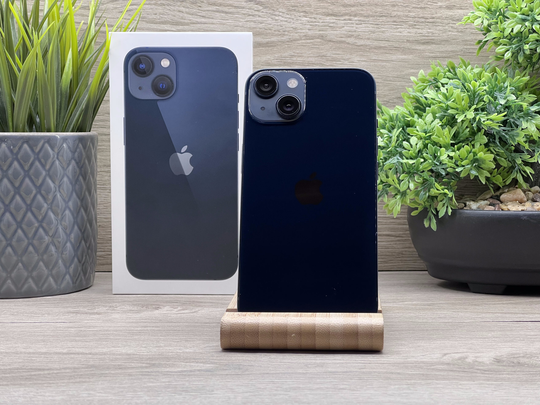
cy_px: 202
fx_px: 1201
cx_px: 270
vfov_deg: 19.1
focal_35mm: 77
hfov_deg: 25.3
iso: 125
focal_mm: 9
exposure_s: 1/100
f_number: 2.8
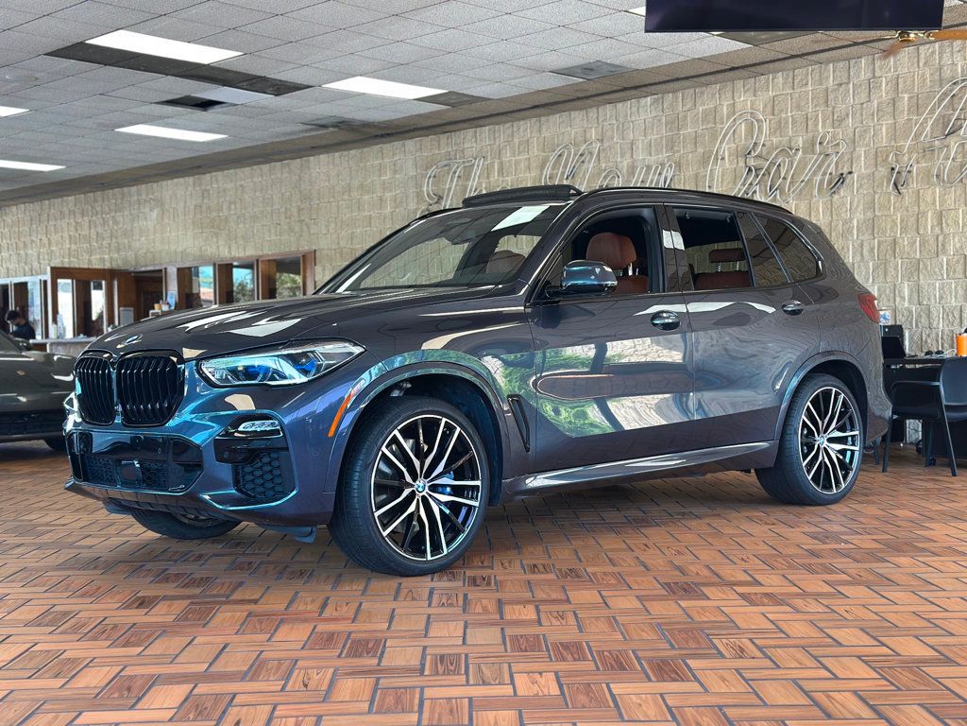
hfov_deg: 39.7
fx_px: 1341
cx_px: 484
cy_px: 363
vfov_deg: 30.3
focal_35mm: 48
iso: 125
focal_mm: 6.86
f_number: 1.78
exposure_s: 1/120
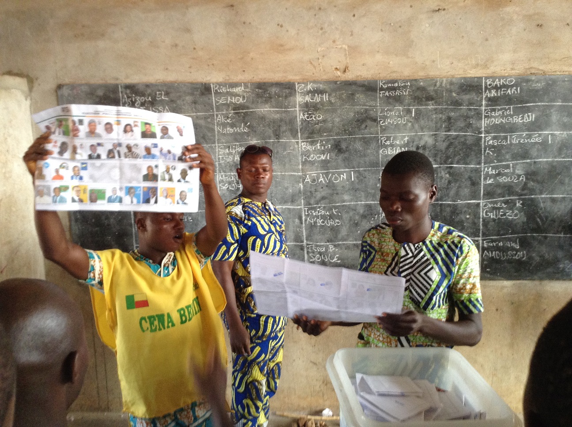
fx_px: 544
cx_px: 286
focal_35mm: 33
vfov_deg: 42.8
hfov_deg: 55.4
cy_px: 214
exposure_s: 1/24
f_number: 2.4
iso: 100
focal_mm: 3.3
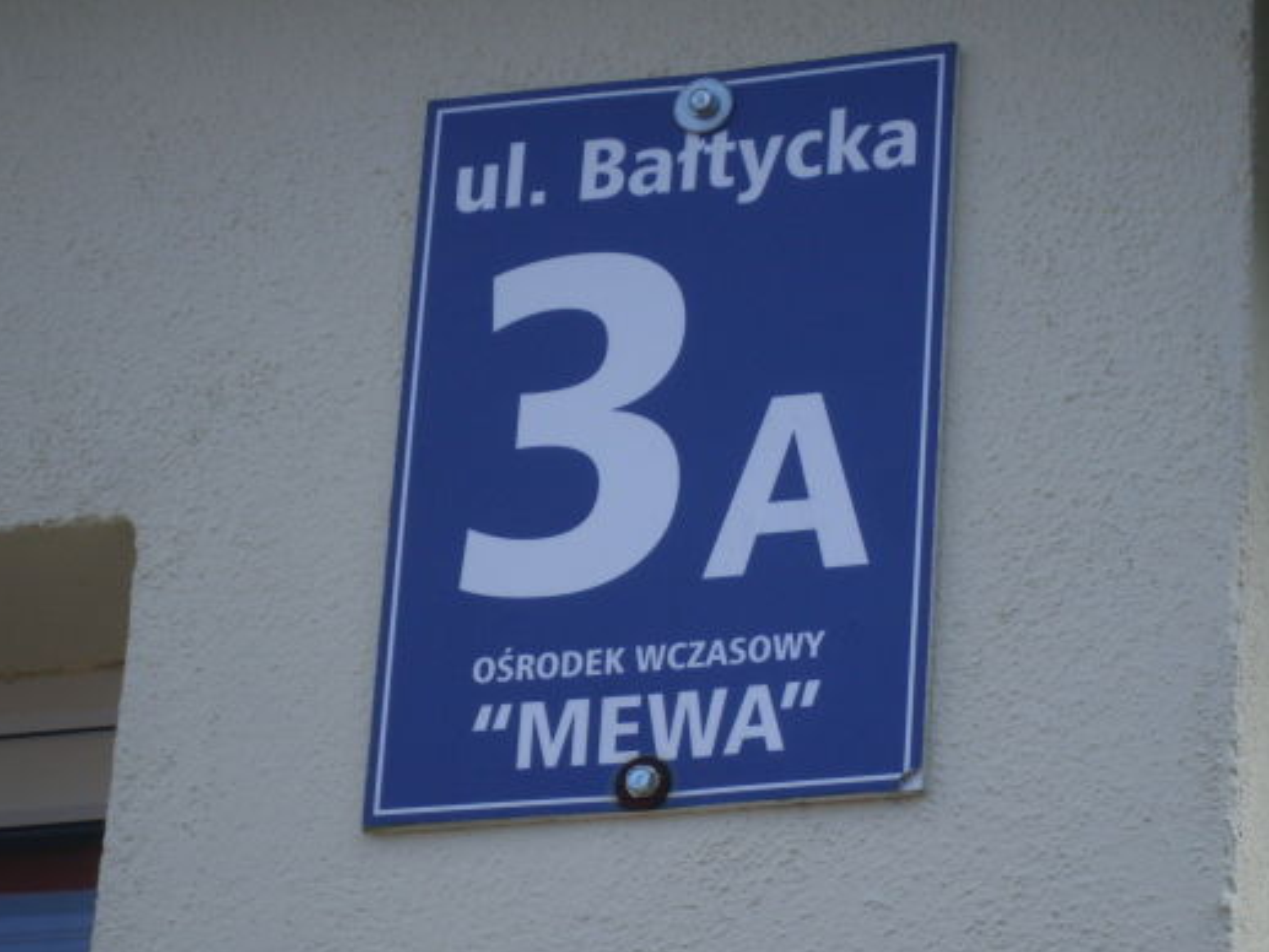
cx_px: 740
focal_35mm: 147
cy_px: 552
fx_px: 5390
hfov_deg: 13.4
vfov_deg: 10.1
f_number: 5.2
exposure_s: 1/180
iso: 80
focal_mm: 18.9
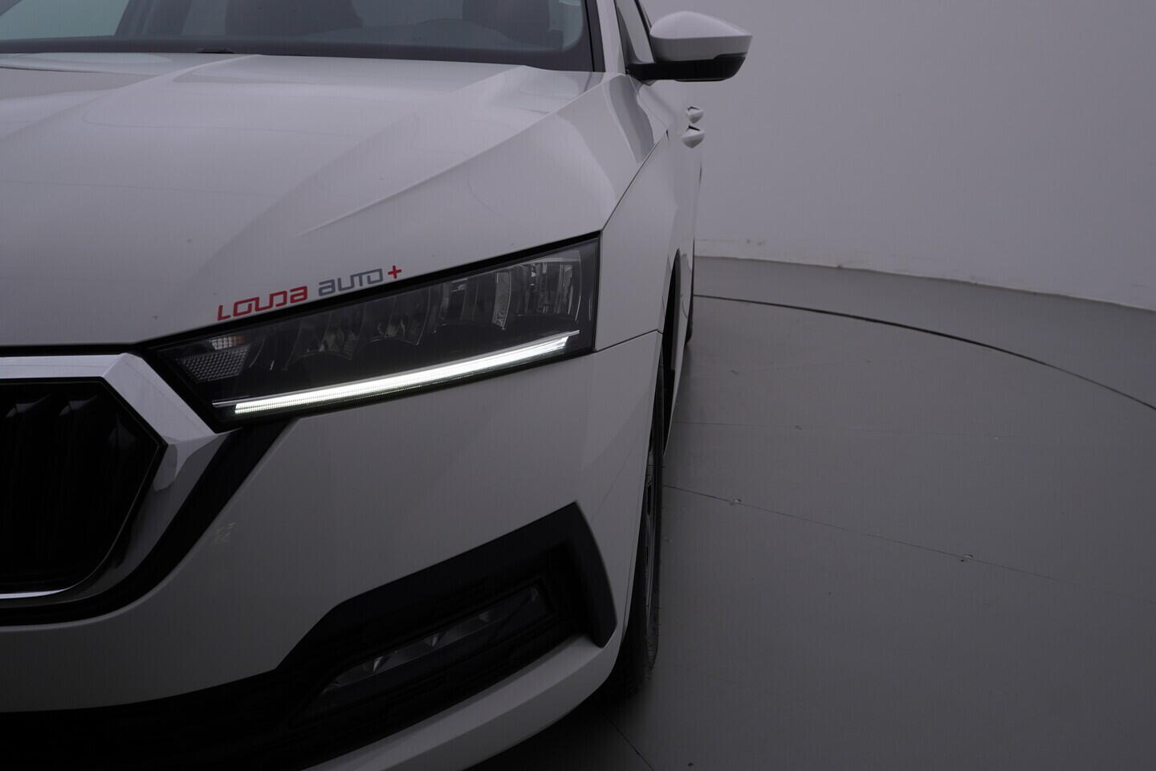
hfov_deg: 53.1
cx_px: 578
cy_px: 386
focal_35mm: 36
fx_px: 1156
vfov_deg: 36.9
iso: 125
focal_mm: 24
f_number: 5.6
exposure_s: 1/160
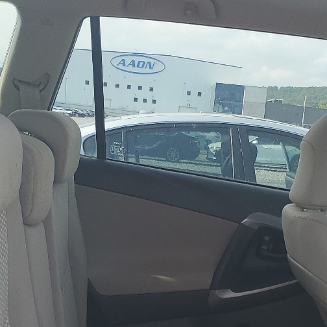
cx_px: 193
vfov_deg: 22.4
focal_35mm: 73
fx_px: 780
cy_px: 355
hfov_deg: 23.6
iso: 50
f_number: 1.5
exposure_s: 1/526
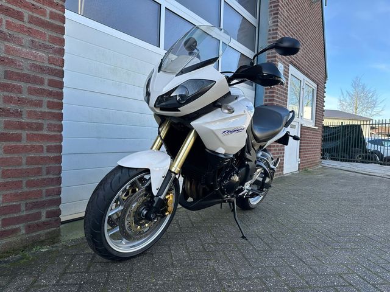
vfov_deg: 56.8
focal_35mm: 24
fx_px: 270
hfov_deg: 71.6
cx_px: 195
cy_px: 146
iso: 80
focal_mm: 6.86
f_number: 1.78
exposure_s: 1/816
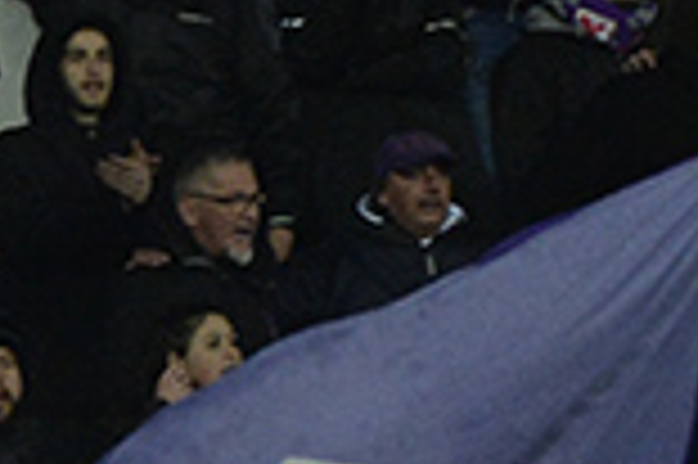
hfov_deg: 1.3
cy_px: 1036
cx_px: -959
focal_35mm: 1550
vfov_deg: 0.9
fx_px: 30021
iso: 2500
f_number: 5.3
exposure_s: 1/200
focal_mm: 200
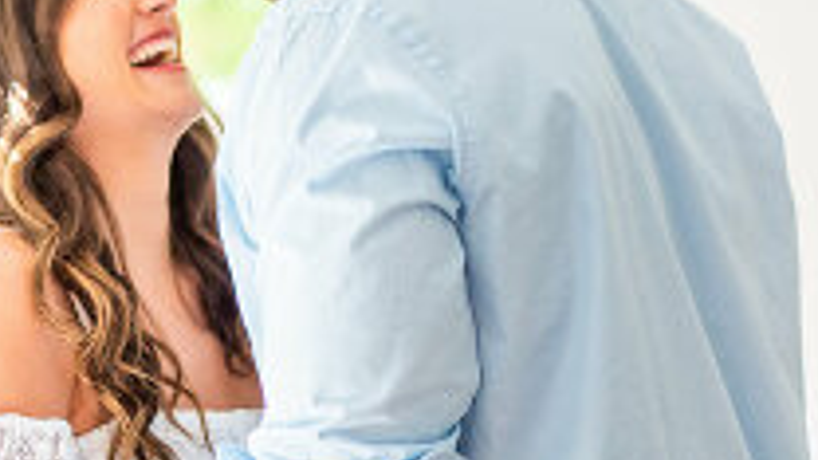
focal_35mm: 193
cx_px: 67
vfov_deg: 6.3
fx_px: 4186
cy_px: 169
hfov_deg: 11.1
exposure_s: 1/125
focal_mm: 50
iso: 200
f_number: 1.4
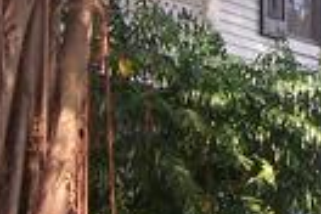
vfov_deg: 7.3
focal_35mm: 182
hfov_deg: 11.1
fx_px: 1623
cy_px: -219
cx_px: 357
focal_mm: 6
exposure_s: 1/90
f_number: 3
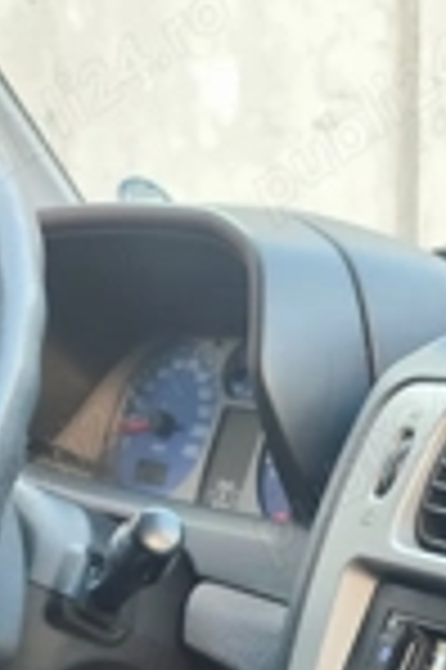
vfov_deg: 25.1
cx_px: 239
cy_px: 863
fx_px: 1304
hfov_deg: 19.4
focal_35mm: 70
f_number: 1.9
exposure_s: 1/33
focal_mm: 6.04
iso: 119
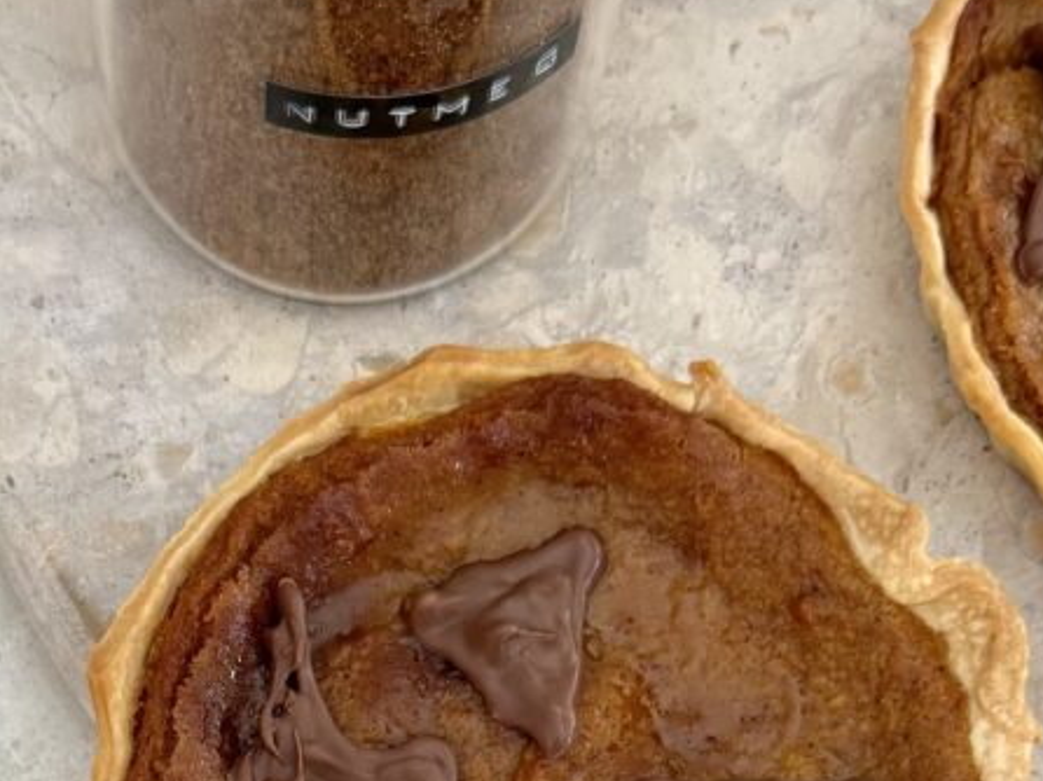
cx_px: 465
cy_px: 733
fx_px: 1897
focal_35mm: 63
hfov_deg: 30.7
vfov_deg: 22.6
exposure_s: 1/121
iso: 100
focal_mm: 6.76
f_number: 1.78
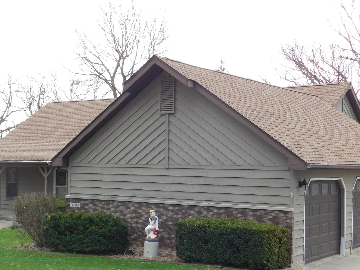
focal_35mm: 58
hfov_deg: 33.2
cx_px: 182
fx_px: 603
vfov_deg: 25.1
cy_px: 174
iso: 125
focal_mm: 7.1
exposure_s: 1/50
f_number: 3.6
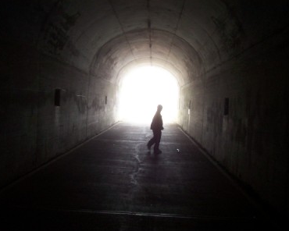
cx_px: 151
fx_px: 334
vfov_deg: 38.2
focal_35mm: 39
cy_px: 116
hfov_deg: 46.8
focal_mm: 5.6
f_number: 2.8
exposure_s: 1/15
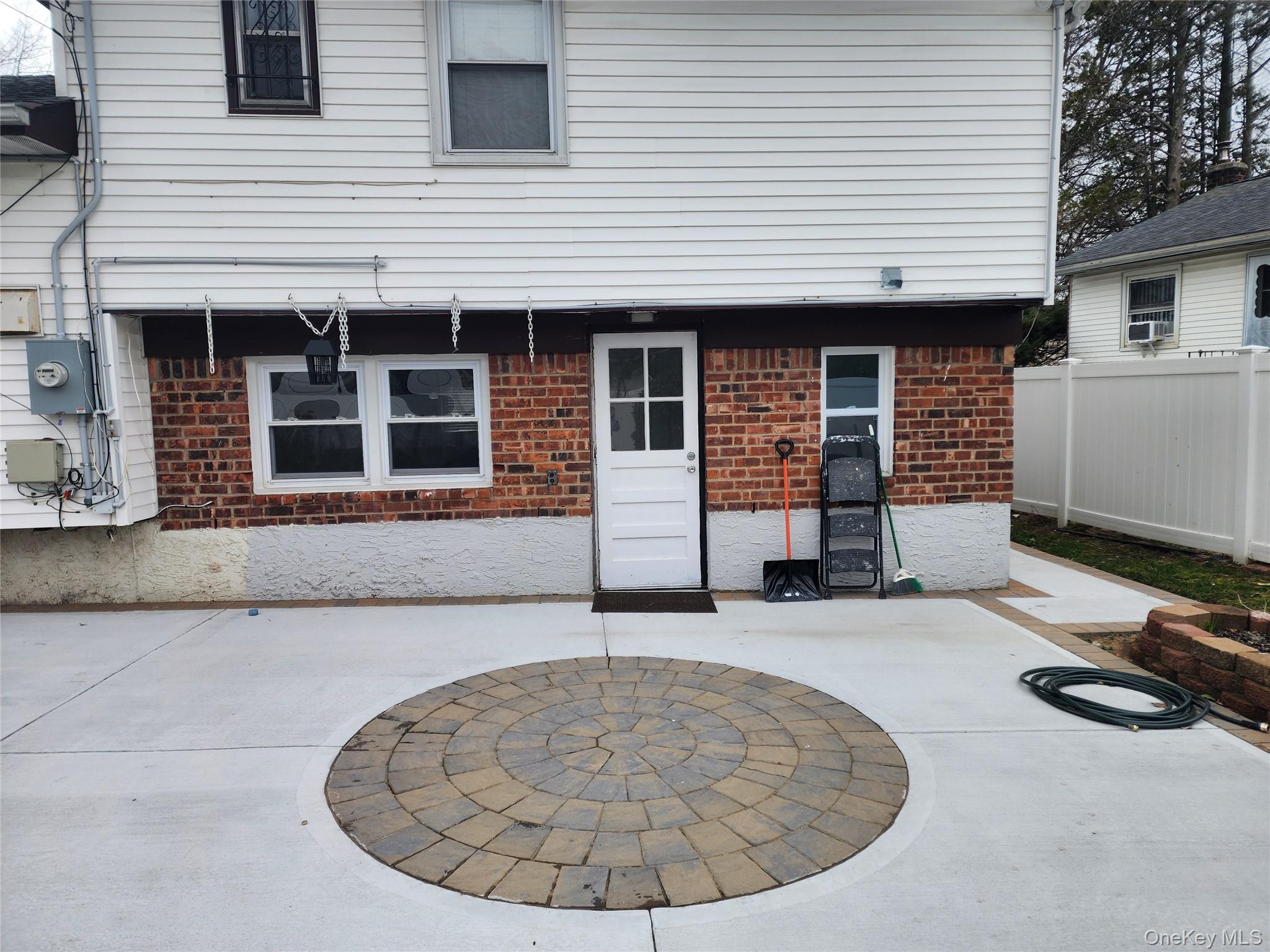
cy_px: 476
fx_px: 844
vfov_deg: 58.9
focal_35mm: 23
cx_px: 635
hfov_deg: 73.9
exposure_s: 1/358
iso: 12
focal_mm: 6.4
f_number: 1.8
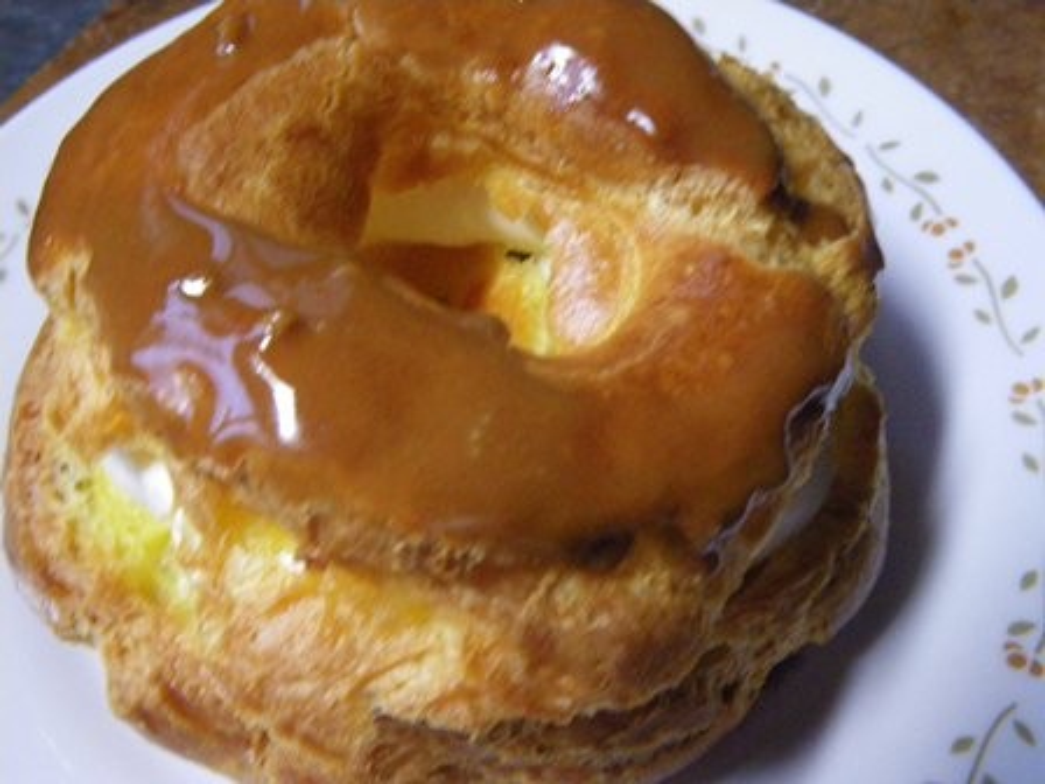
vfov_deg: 41.8
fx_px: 1026
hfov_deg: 54.0
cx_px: 522
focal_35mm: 34
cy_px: 392
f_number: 3.8
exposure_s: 1/13
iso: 800
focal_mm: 6.1
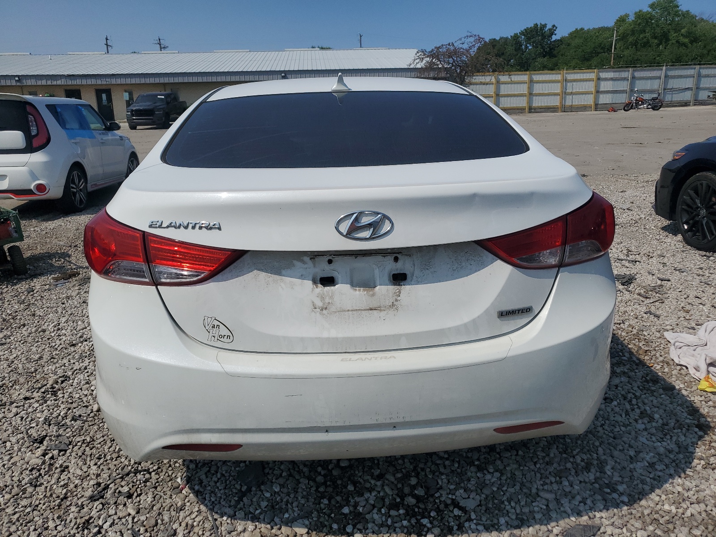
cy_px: 268
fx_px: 538
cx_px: 358
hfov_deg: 67.3
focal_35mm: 26
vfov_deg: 53.1
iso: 51
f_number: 1.5
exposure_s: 1/10000
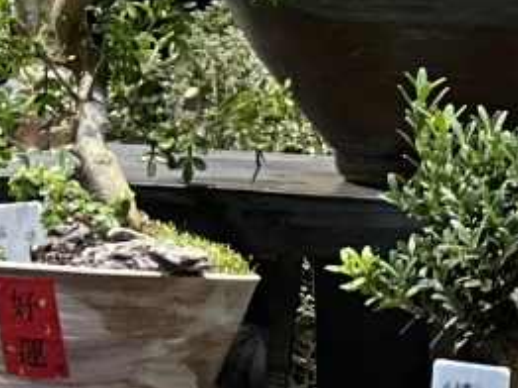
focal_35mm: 424
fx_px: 6339
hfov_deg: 4.5
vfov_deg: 3.5
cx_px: -870
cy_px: -48
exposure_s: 1/33
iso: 125
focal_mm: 9
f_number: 2.8
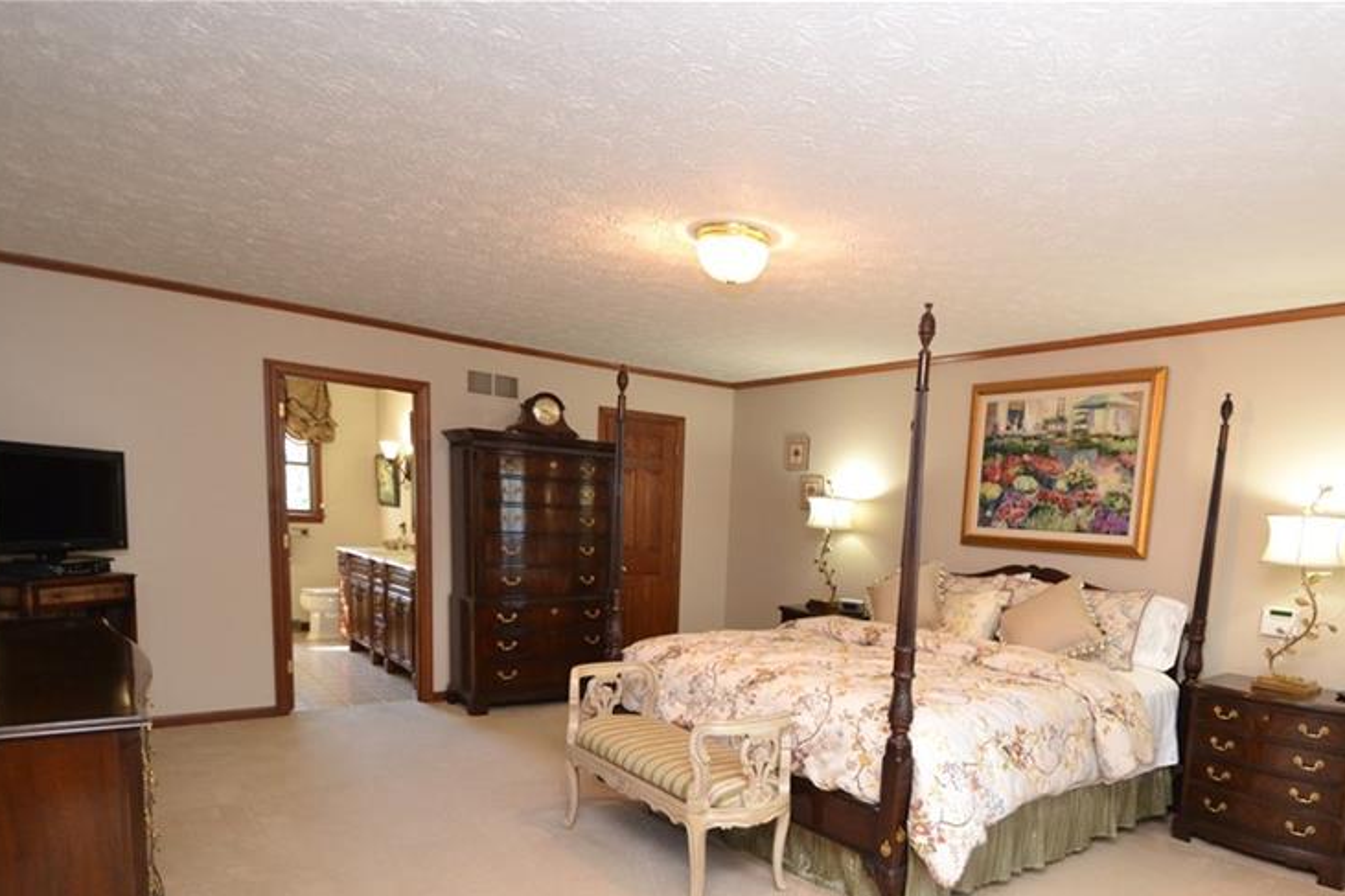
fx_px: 784
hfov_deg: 79.4
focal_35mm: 21
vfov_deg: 57.6
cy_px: 626
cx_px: 859
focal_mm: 10
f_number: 3.5
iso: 1000
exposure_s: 1/60
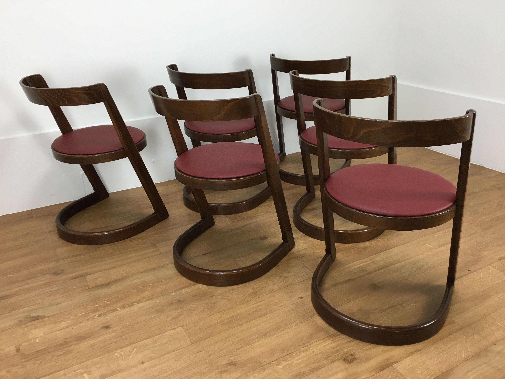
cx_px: 252
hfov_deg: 61.7
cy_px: 190
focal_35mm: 29
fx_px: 423
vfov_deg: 48.2
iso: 50
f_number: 2.2
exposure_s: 1/33
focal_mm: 4.15
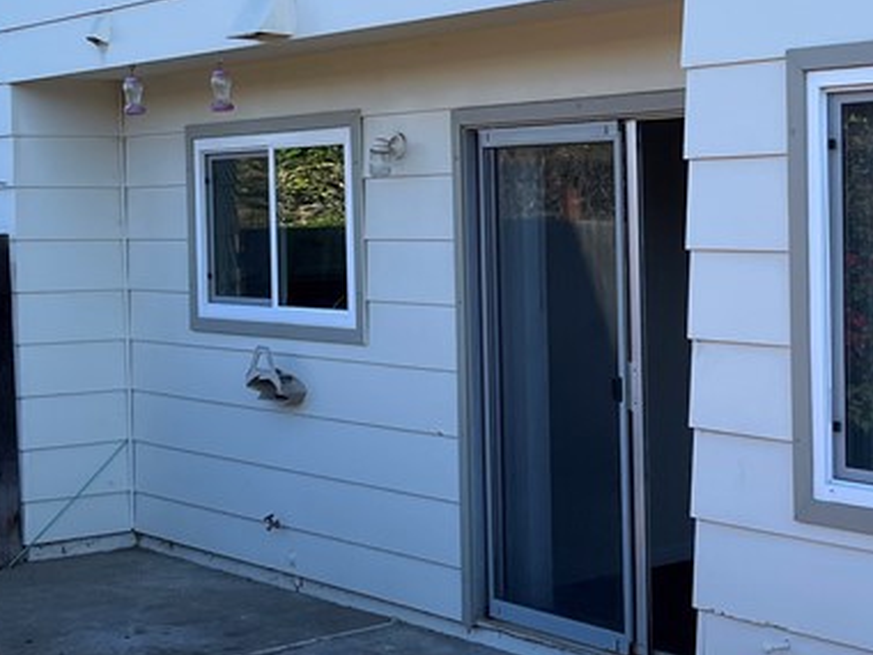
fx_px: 1765
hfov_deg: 27.5
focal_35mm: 70
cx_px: 627
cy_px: 253
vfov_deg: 21.0
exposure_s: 1/871
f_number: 1.6
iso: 50
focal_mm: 5.1
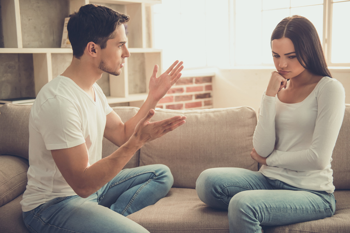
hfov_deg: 43.6
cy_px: 116
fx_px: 438
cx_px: 175
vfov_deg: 29.9
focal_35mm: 45
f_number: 2.8
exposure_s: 1/500
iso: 800
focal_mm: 45
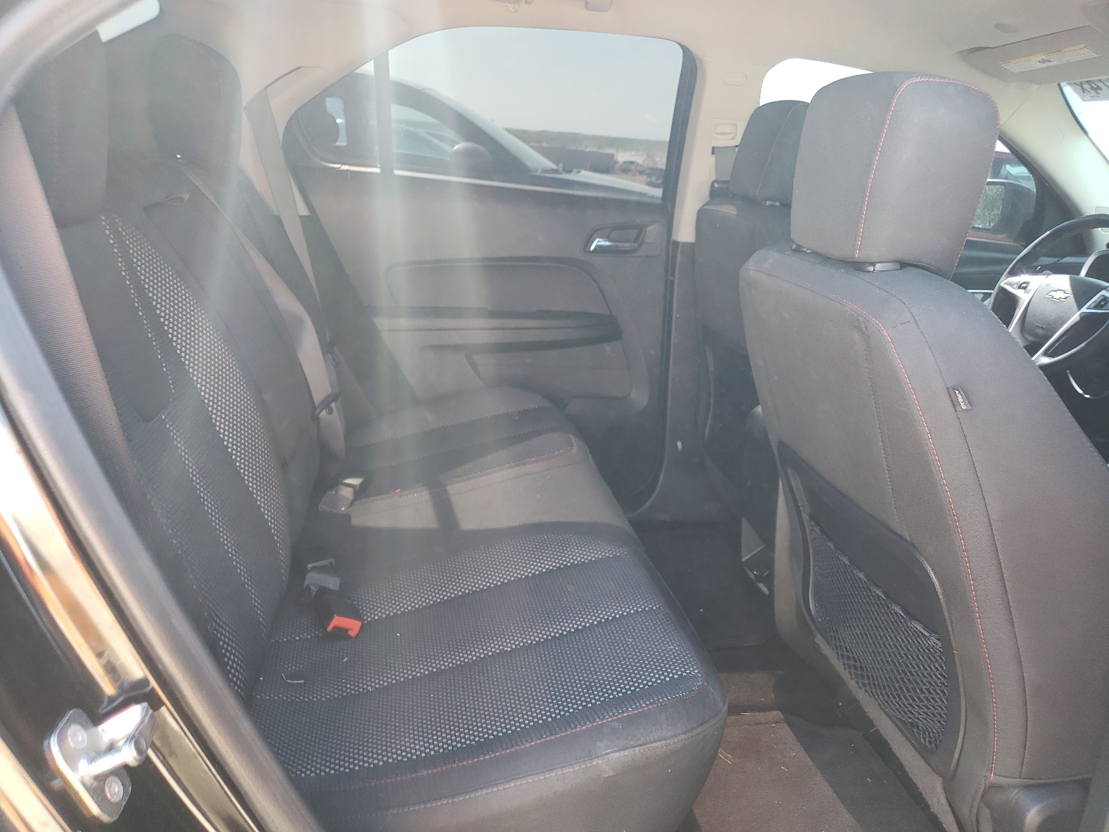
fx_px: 833
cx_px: 554
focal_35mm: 26
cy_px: 416
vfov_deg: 53.1
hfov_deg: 67.3
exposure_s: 1/60.2
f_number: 1.5
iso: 59
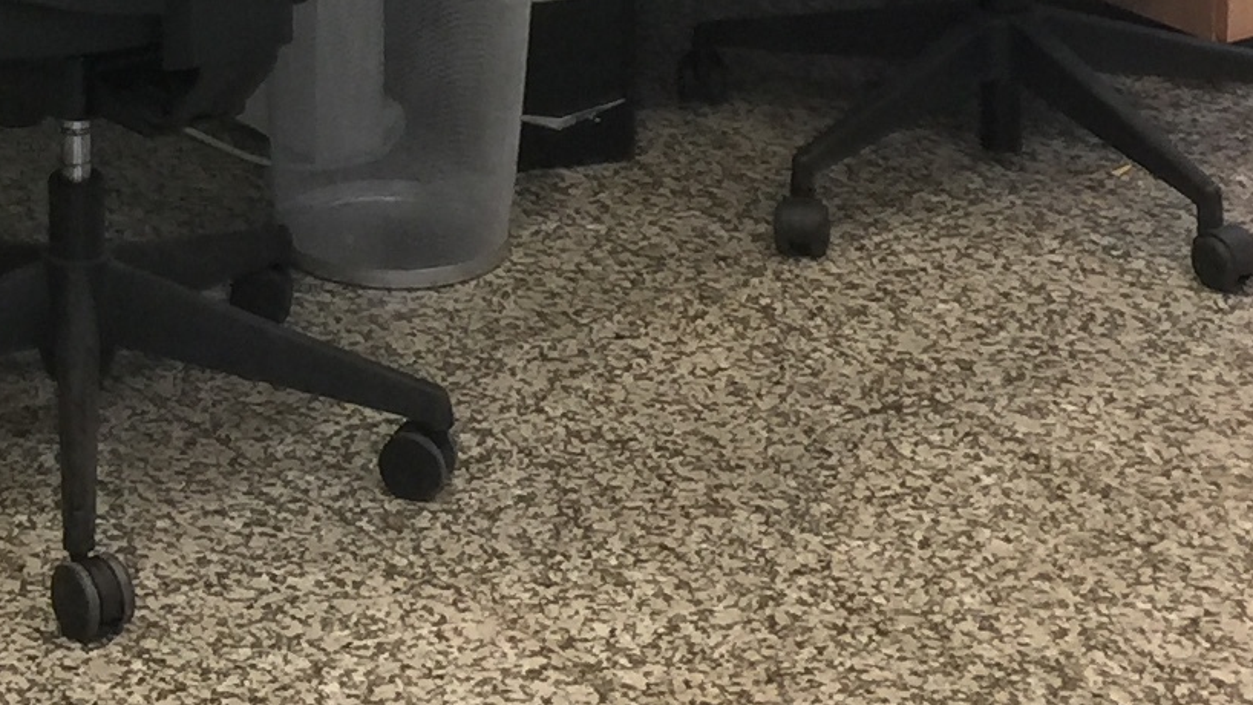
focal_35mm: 126
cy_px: -736
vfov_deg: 9.0
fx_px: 4186
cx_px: -15
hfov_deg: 16.6
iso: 50
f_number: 2.2
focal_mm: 4.15
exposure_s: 1/17
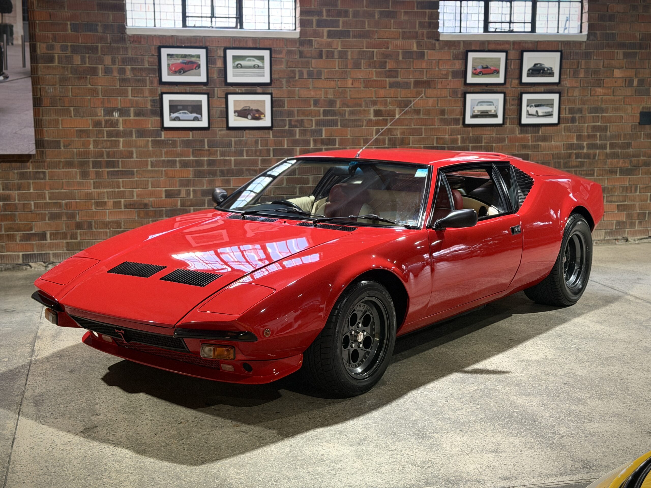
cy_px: 244
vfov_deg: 30.3
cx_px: 326
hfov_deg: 39.7
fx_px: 903
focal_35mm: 48
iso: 250
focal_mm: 6.76
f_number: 1.78
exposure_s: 1/33
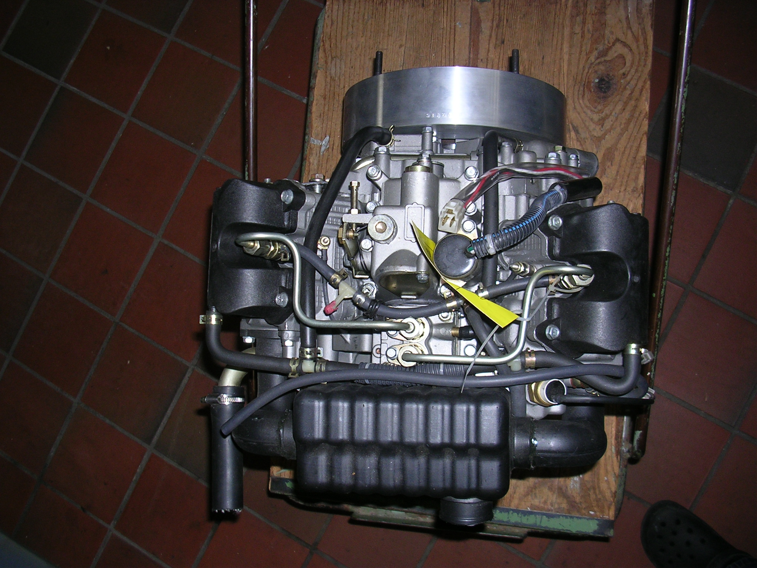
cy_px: 284
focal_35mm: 38
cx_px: 378
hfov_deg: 49.0
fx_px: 831
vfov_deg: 37.7
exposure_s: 1/60.1
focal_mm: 5.8
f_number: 2.8
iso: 50
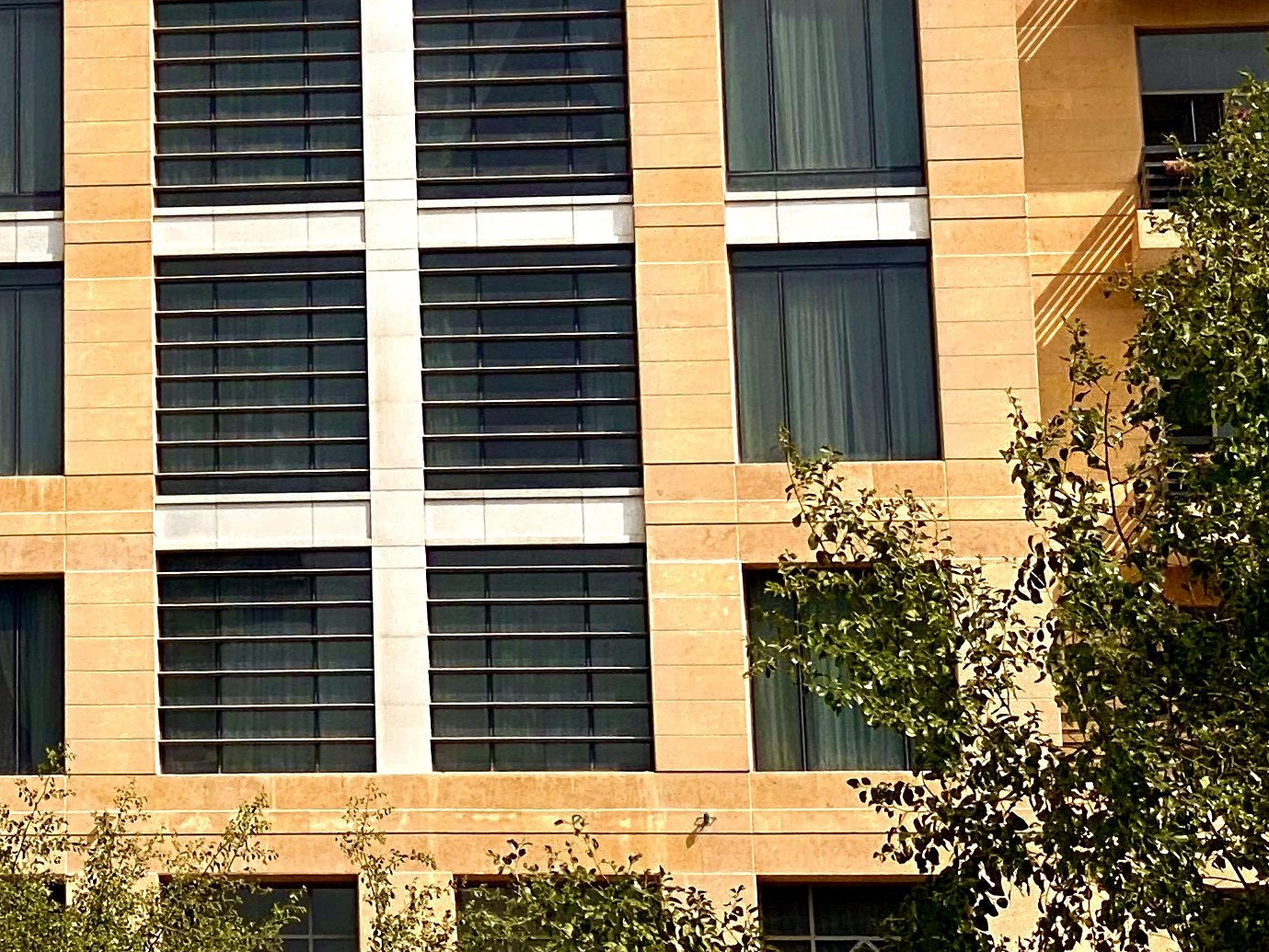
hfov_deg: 12.6
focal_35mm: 152
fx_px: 5574
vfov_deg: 9.7
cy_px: -30
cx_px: -312
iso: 20
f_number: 2
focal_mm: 6
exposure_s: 1/2283
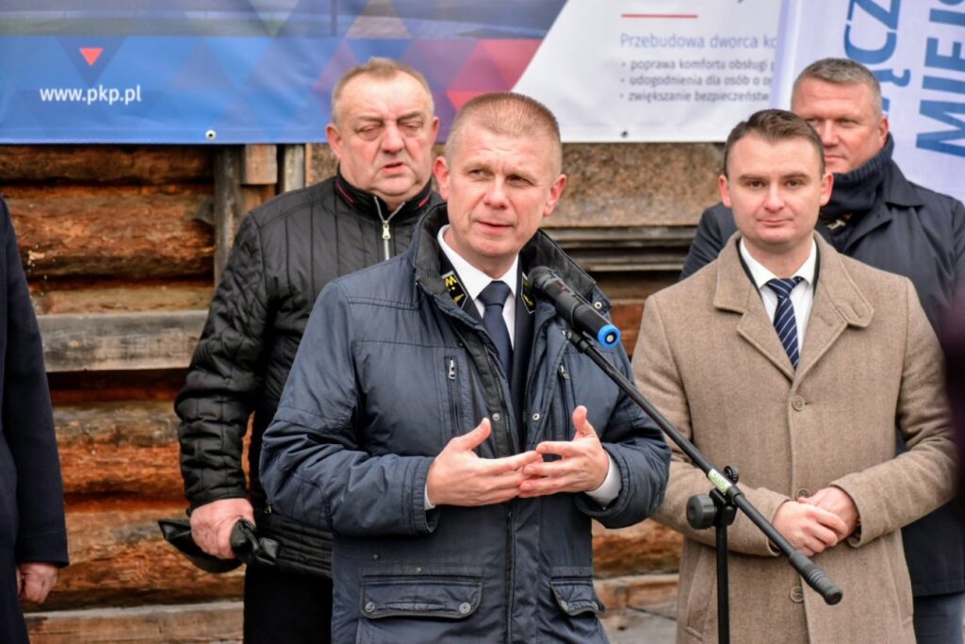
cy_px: 322
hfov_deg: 14.0
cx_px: 482
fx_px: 3941
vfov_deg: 9.3
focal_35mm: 147
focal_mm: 98
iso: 800
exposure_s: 1/500
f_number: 4.8
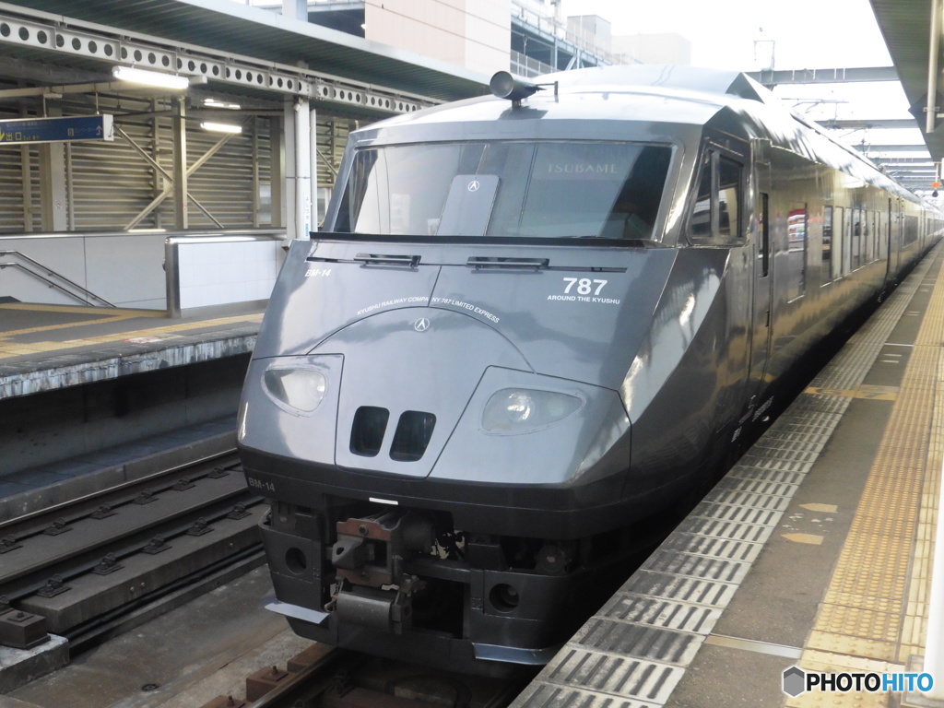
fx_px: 1064
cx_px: 472
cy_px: 354
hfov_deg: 47.9
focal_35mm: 39
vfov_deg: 36.8
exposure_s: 1/40
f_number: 3.9
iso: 400
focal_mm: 6.9
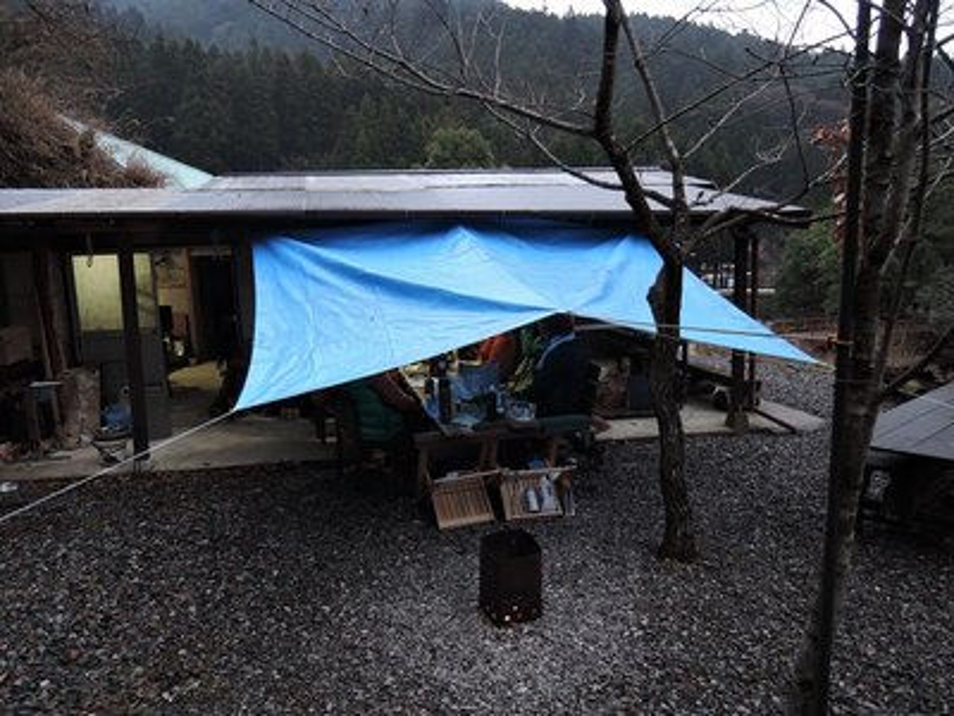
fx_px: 661
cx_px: 477
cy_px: 358
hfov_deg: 71.6
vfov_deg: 56.8
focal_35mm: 24
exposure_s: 1/30
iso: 400
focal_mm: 5.1
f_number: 2
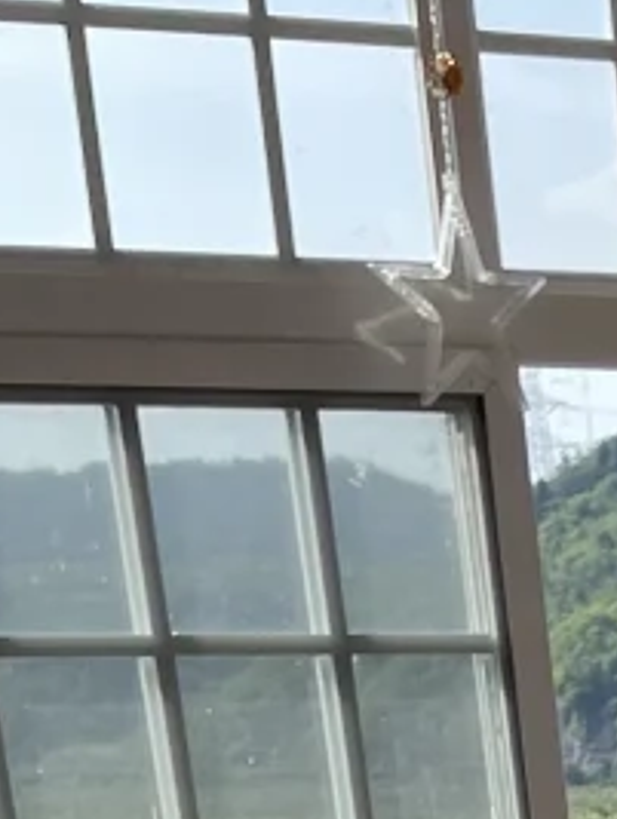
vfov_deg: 11.2
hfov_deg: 9.4
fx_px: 3319
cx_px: 1507
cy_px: 2120
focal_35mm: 140
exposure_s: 1/882
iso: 32
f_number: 1.6
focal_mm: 4.2
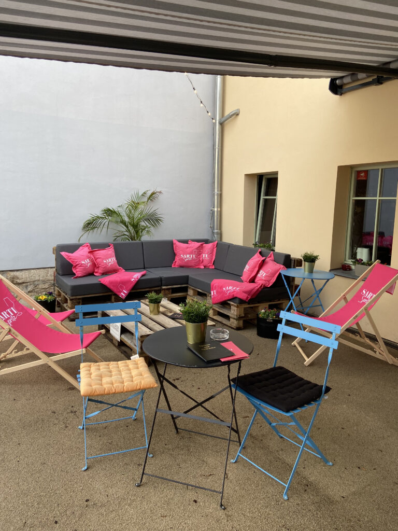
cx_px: 199
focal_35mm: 26
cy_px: 266
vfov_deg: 67.3
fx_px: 399
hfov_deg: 53.1
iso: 32
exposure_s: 1/446
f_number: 1.8
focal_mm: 4.25
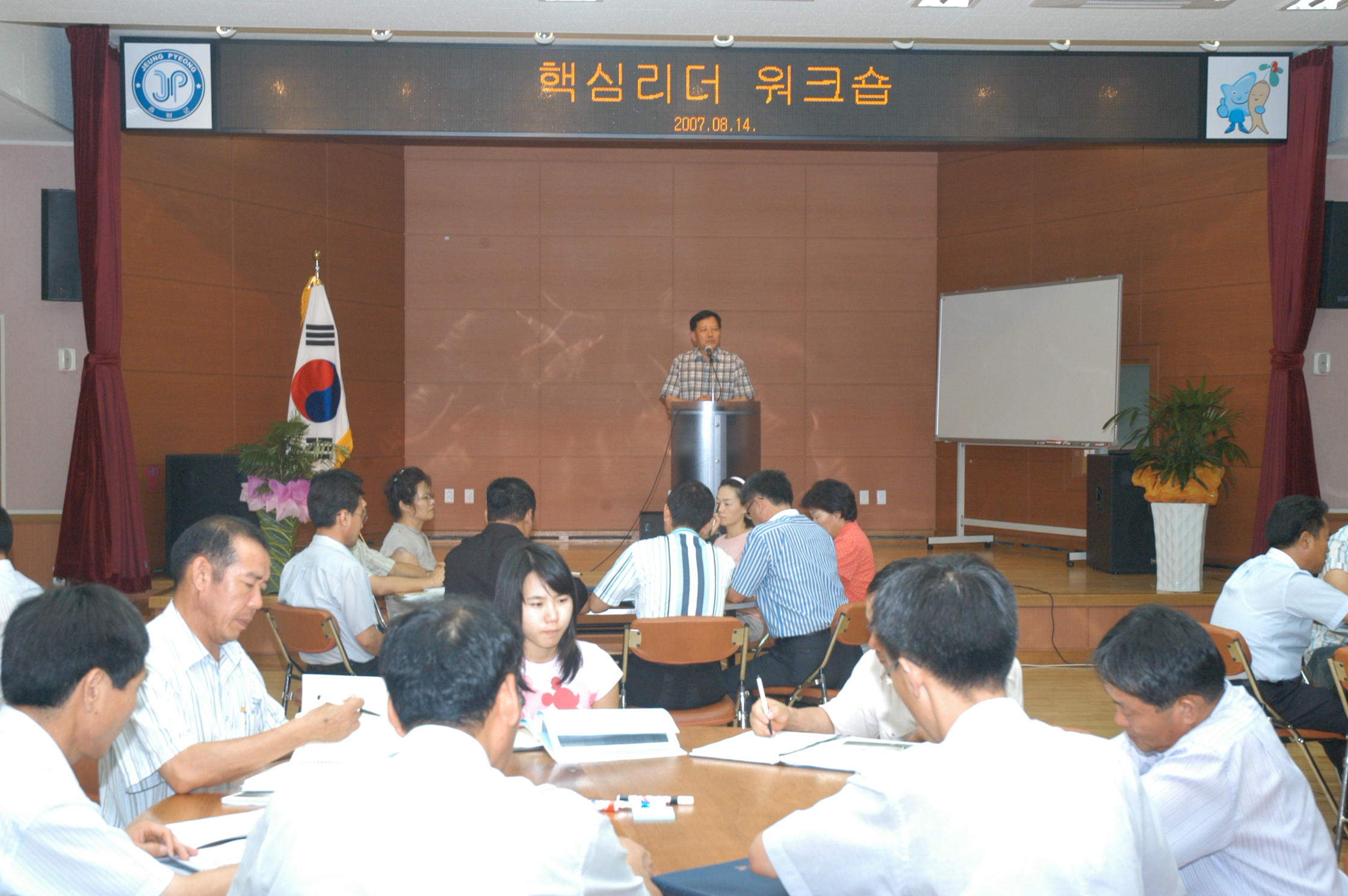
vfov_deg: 25.7
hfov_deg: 37.9
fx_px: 1964
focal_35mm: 52
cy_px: 448
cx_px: 674
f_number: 7.1
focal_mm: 35
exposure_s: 1/60
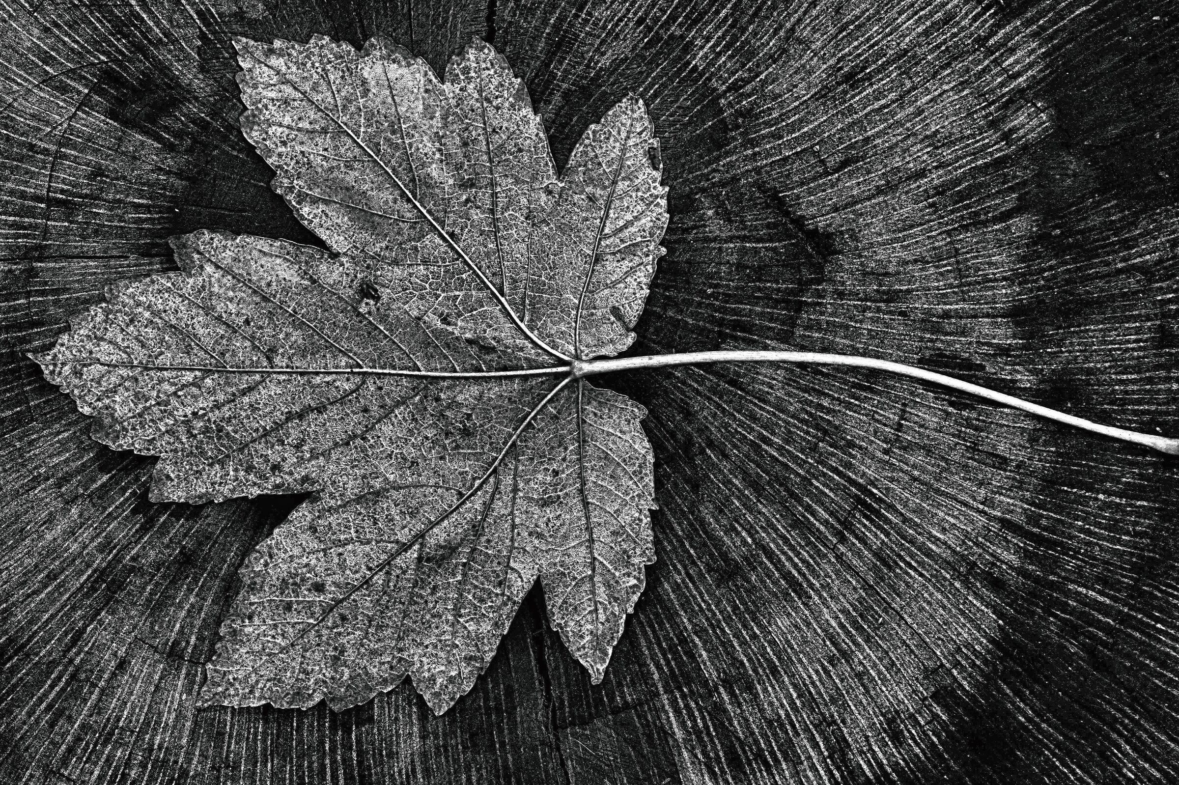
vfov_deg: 13.0
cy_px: 392
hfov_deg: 19.5
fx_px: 3437
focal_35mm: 105
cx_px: 590
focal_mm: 70
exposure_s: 1/125
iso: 400
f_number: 13
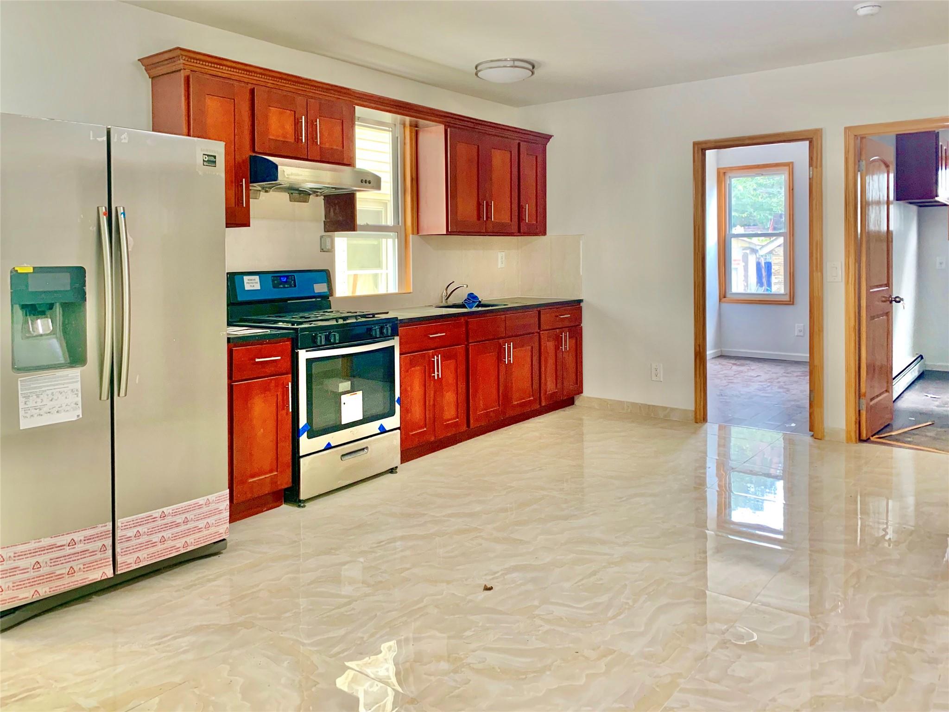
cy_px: 356
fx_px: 713
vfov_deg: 53.1
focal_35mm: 26
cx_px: 474
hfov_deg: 67.3
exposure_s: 1/60
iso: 125
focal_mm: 4.25
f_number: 1.8
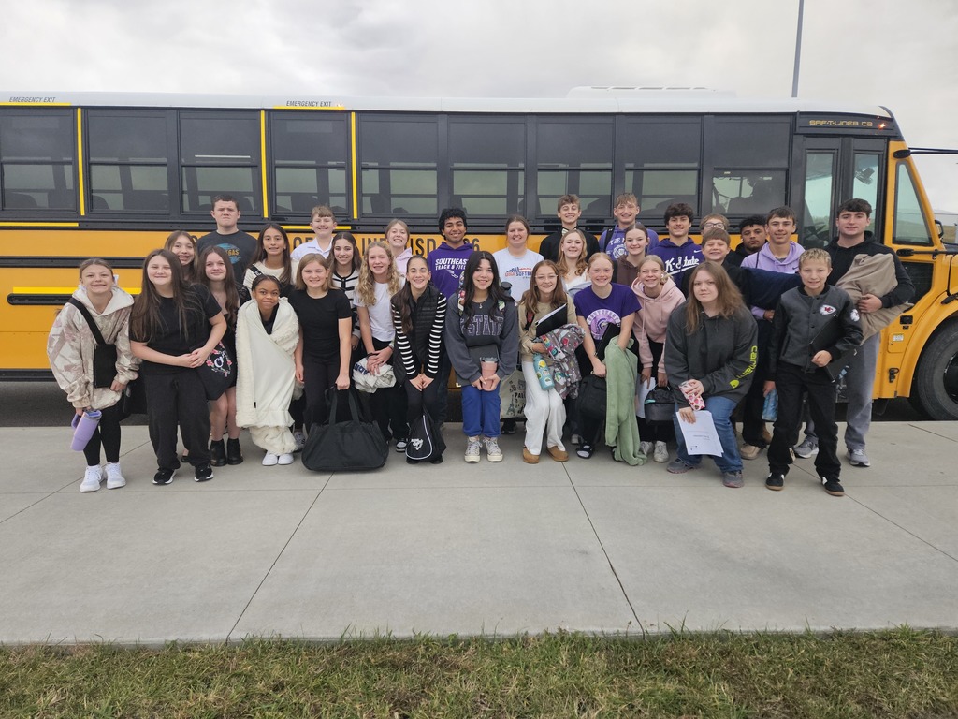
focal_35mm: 23
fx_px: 637
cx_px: 479
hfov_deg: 73.9
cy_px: 360
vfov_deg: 58.9
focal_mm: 5.4
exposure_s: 1/207
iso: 250
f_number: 1.8
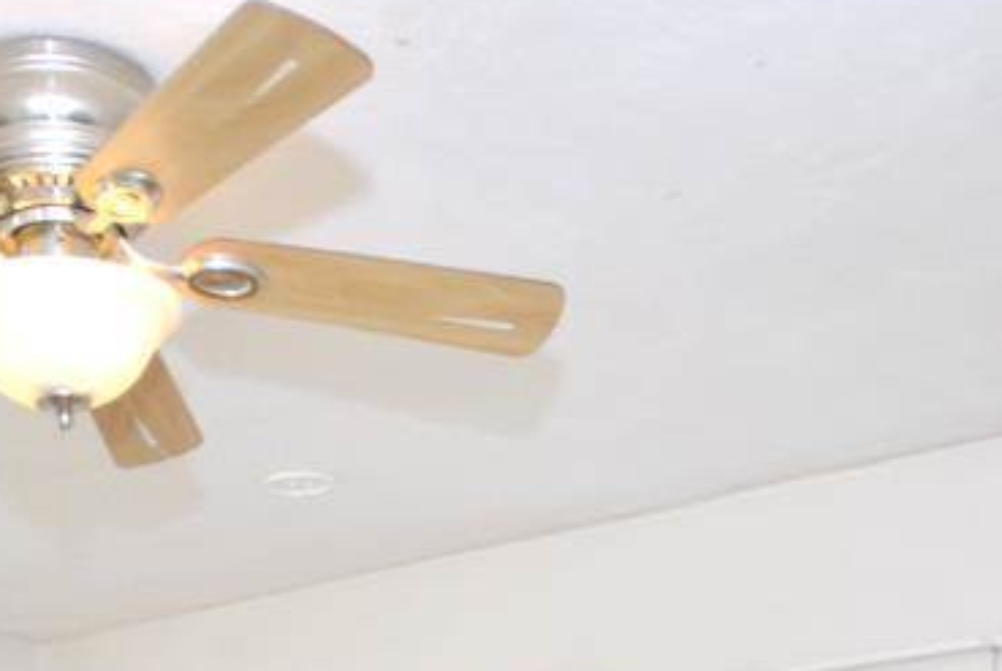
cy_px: 1152
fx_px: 1700
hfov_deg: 32.4
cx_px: 285
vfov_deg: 18.3
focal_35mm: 61
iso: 320
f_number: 4
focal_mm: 10
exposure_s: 1/30
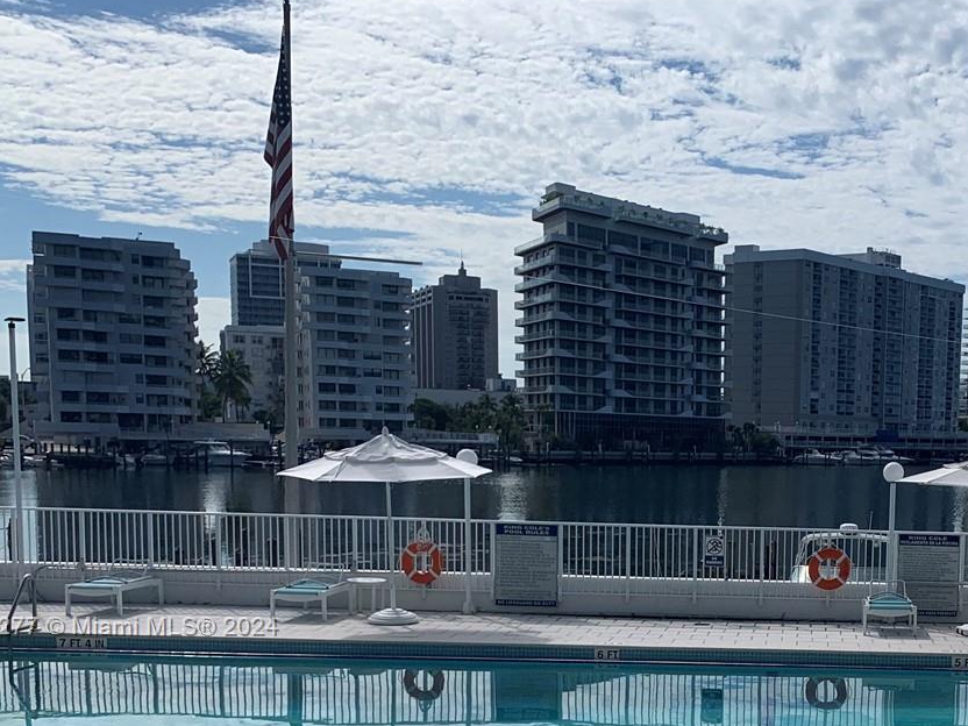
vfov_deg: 28.2
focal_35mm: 50
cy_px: 628
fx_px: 1398
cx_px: 837
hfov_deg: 36.3
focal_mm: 4.25
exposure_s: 1/6897
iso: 25
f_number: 1.8
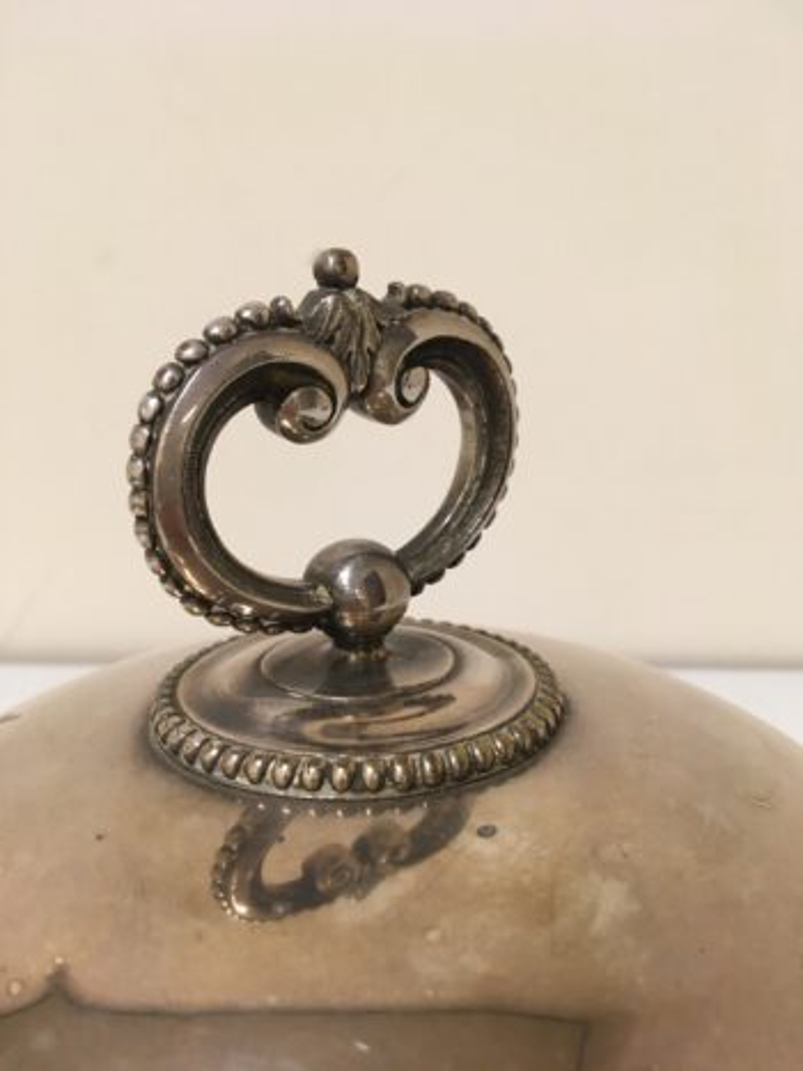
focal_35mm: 29
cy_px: 536
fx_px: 897
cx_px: 402
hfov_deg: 48.2
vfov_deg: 61.7
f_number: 2.2
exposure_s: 1/33
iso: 100
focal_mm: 4.15
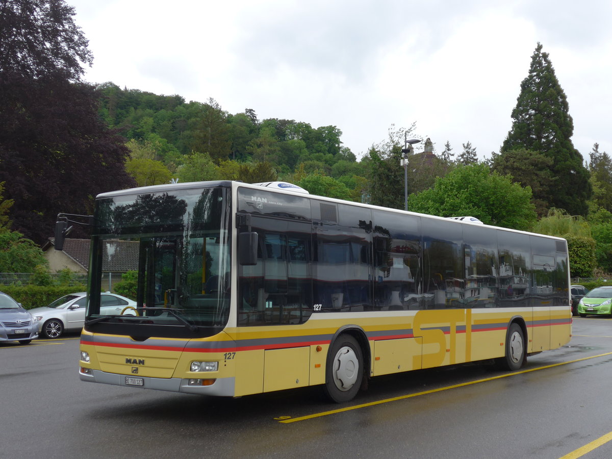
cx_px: 306
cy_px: 230
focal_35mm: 46
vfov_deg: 31.5
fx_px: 813
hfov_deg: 41.2
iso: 80
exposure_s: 1/250
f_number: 3
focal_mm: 9.5
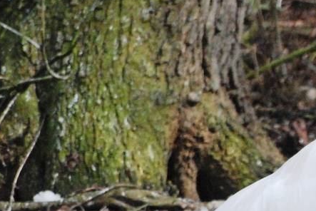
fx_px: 12859
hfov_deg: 1.4
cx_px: 492
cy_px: 219
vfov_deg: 0.9
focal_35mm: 1464
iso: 1600
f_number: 5.6
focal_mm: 270
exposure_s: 1/2000
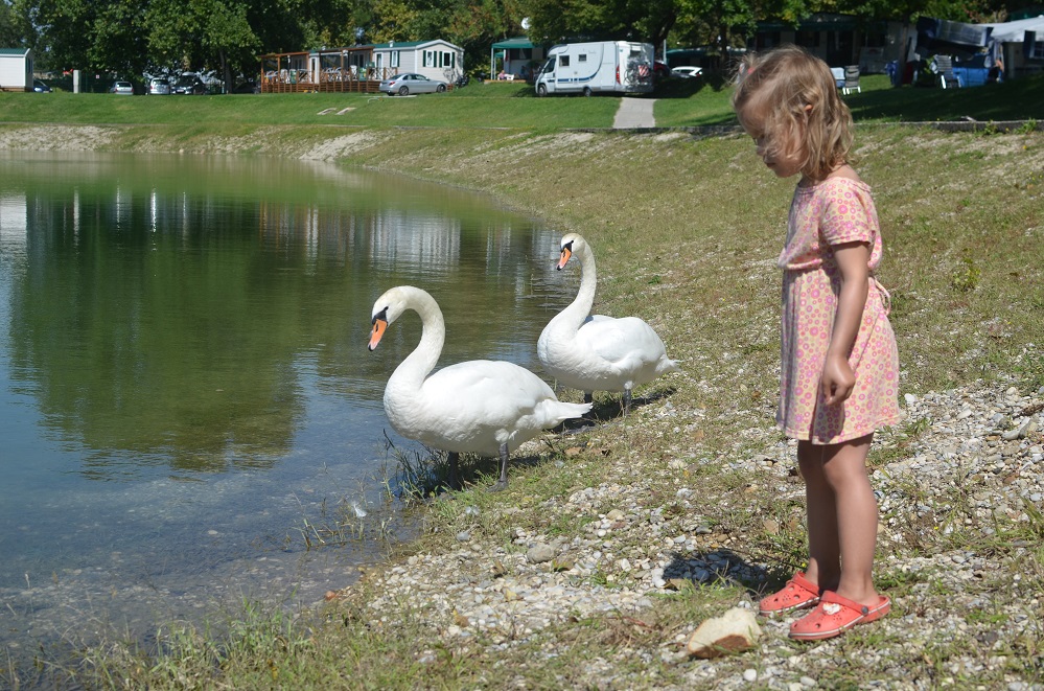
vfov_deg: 25.6
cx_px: 522
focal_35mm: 52
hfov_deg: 37.9
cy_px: 346
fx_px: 1519
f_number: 4.5
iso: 125
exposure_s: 1/1600
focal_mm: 35
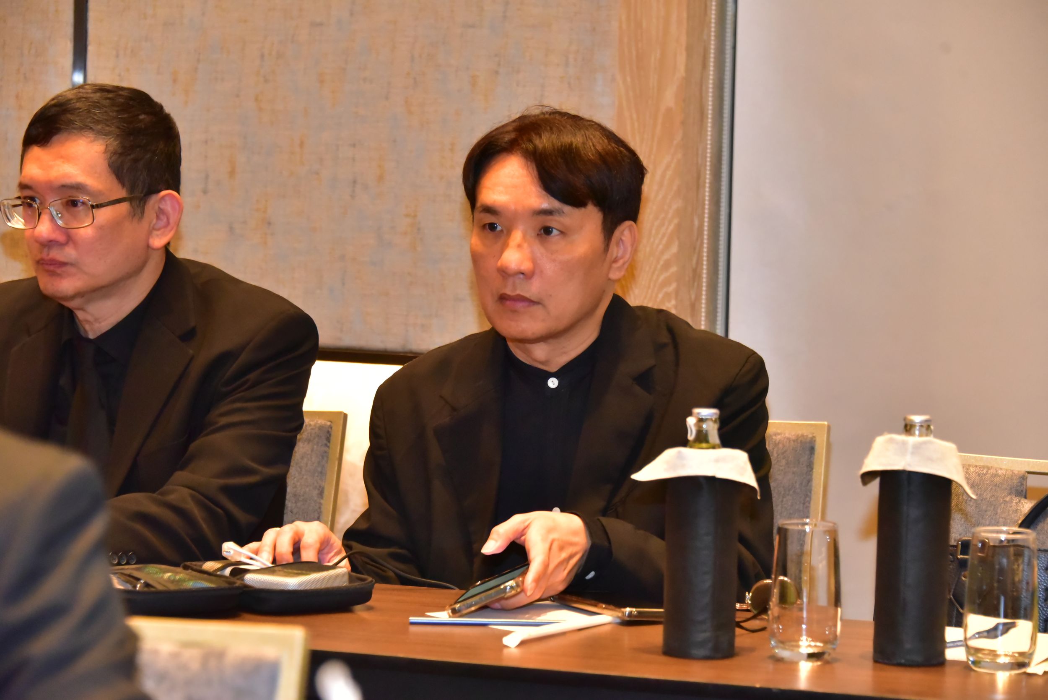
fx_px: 3262
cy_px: 350
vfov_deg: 12.2
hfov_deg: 18.3
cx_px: 524
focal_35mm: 112
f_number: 5.6
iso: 10000
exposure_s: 1/200
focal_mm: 112
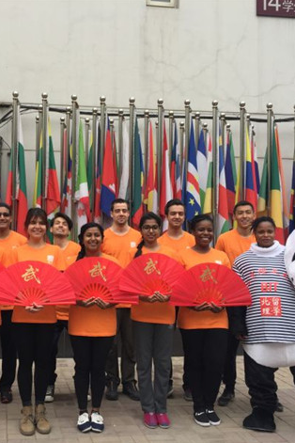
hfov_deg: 31.9
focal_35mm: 41
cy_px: 222
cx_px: 69
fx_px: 504
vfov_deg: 47.4
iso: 32
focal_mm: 4.15
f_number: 2.2
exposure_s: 1/262
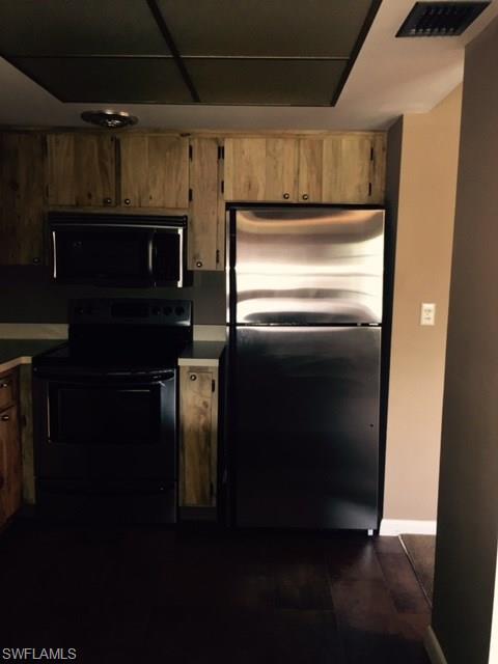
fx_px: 556
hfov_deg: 48.2
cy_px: 332
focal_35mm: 29
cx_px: 249
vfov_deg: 61.7
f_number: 2.2
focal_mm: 4.15
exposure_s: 1/20
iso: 125
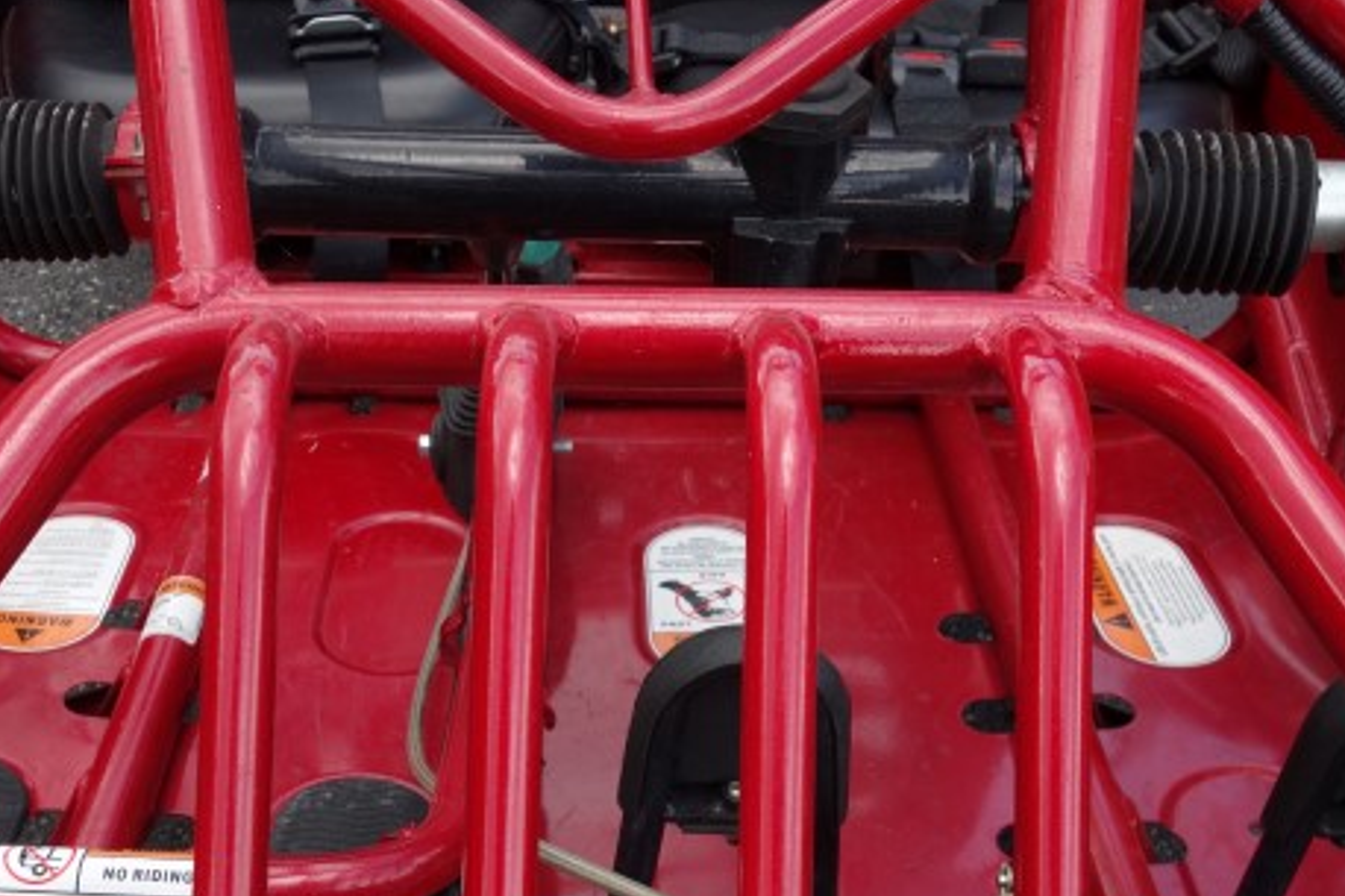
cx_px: 605
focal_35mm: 47
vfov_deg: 28.3
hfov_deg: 41.9
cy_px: 640
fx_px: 1755
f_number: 5.6
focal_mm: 10.4
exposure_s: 1/100
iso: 125
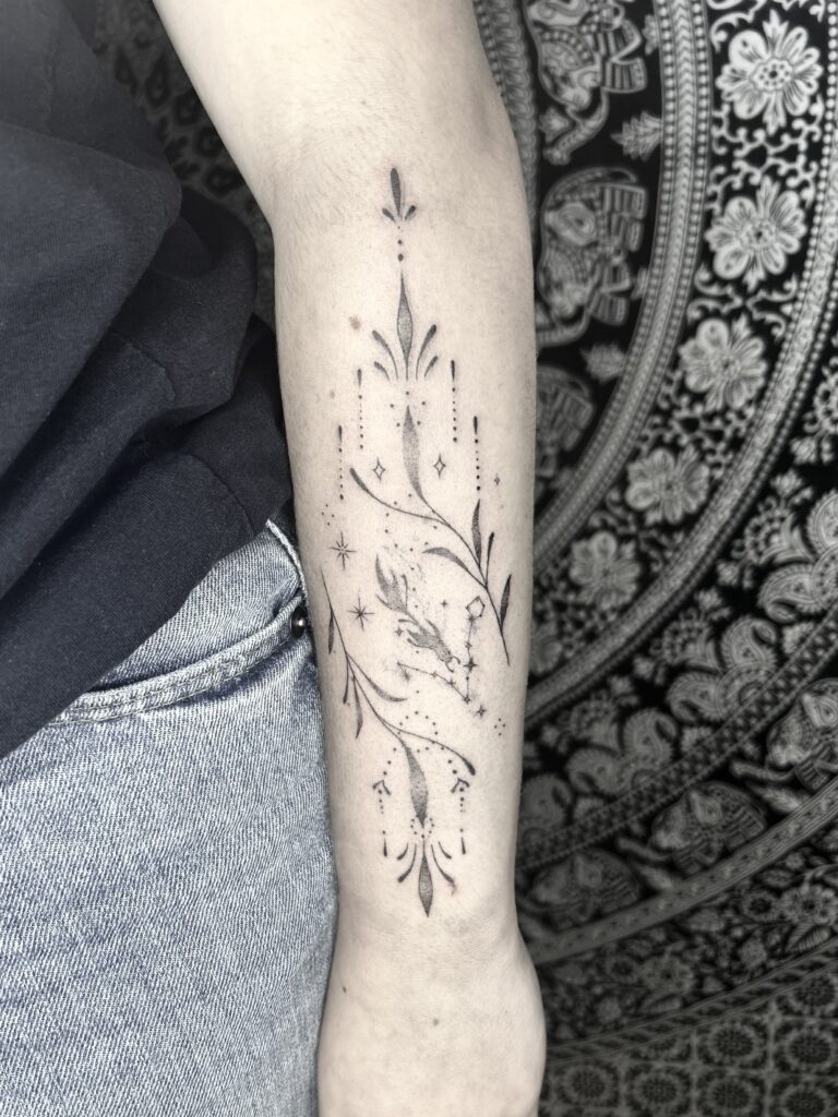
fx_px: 839
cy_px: 558
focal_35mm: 26
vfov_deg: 67.3
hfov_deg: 53.1
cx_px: 419
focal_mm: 5.7
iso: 80
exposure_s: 1/118
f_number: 1.5
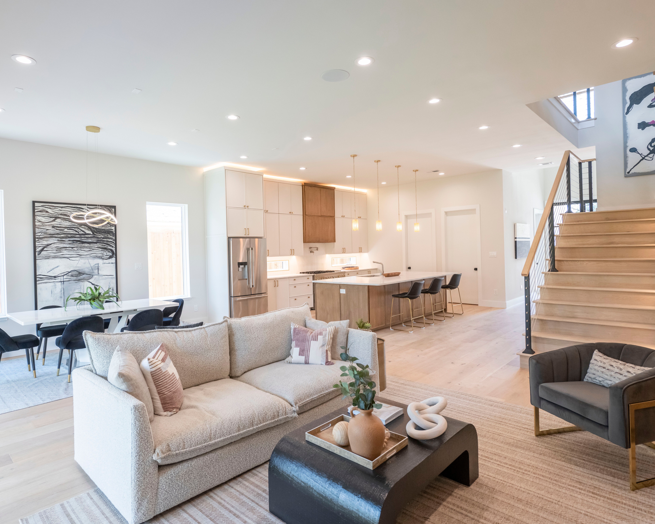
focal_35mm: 20
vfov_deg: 68.1
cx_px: 305
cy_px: 253
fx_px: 388
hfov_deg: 80.3
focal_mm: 17
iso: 800
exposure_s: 1/125
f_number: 5
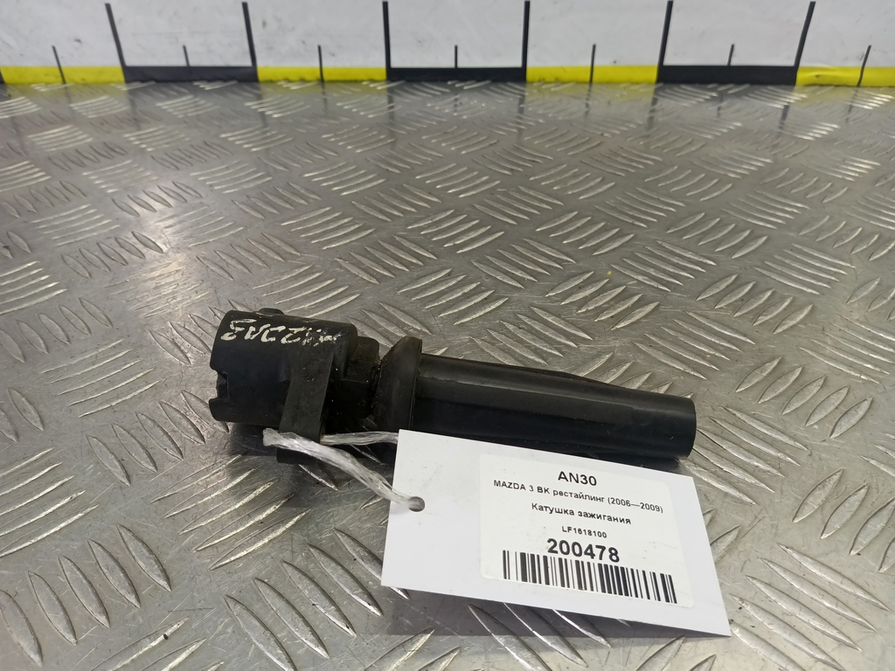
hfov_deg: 73.9
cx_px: 448
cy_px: 336
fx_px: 595
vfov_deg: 58.9
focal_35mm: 23
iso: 107
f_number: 1.6
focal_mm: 4.11
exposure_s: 1/50
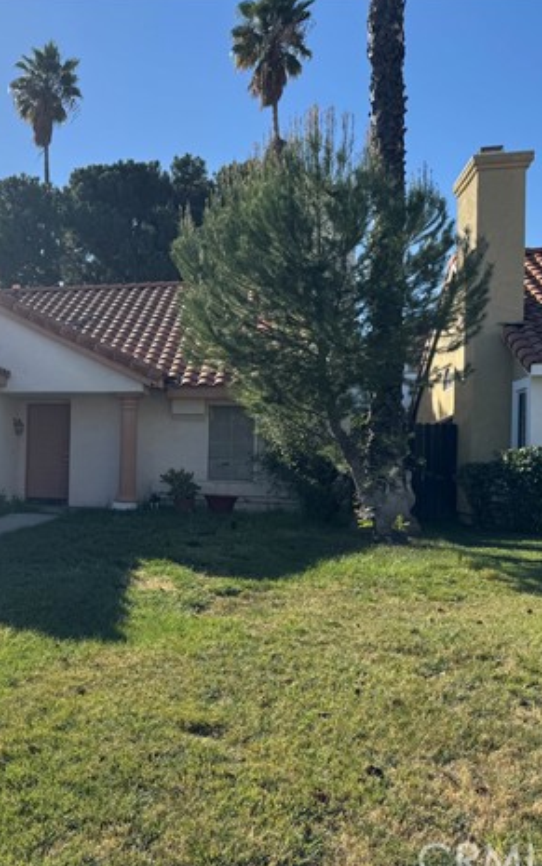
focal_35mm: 35
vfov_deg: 55.3
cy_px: 440
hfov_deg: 33.1
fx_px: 826
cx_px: -6
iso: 80
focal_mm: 6.76
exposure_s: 1/3802
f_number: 1.78
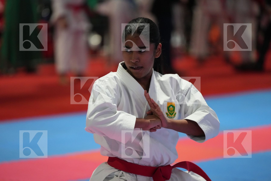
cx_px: 136
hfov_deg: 10.3
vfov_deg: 6.9
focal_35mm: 200
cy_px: 90
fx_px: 1505
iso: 5000
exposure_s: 1/500
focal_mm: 200
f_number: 2.8
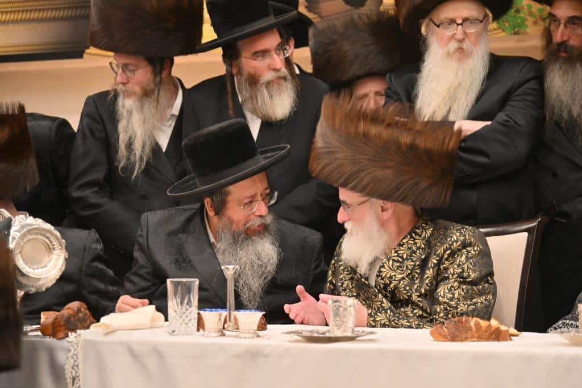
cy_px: 194
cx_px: 291
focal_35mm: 120
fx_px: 1940
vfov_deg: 11.4
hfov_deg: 17.1
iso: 640
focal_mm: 120
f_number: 4
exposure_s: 1/160
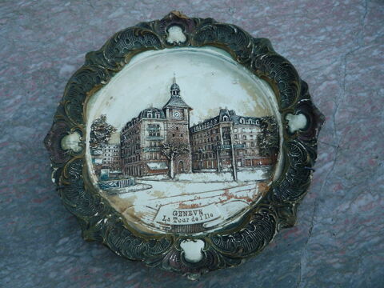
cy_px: 144
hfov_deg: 60.0
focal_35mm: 30
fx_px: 333
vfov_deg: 46.8
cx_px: 192
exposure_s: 1/80
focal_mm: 5.2
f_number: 3.3
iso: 100
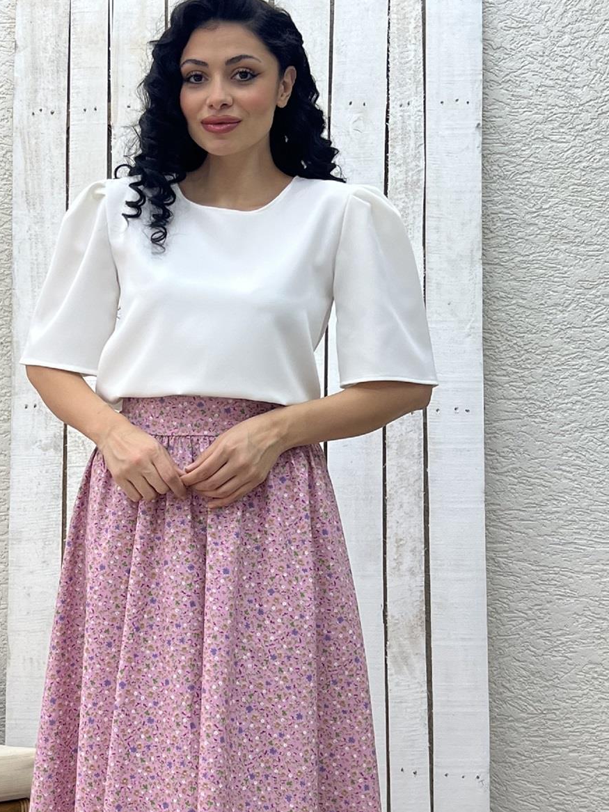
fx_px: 1032
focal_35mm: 44
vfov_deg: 41.3
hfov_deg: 32.5
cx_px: 189
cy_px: 641
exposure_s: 1/452
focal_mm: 5.7
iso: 50
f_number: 1.5
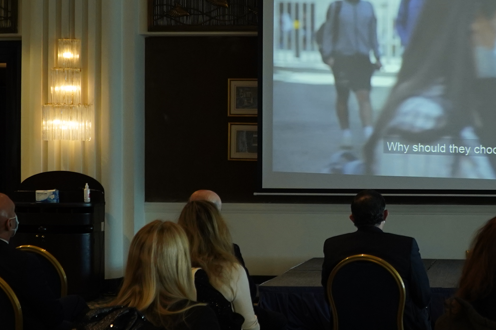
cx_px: 454
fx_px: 1006
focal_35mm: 73
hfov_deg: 26.7
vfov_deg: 18.7
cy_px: 159
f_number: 4
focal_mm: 26
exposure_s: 1/100
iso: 1250
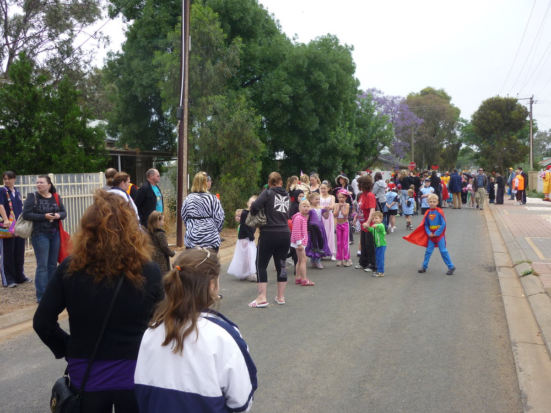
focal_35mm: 33
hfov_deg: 55.4
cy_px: 206
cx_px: 276
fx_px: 525
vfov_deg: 42.9
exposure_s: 1/200
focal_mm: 5.5
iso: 80
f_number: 2.8
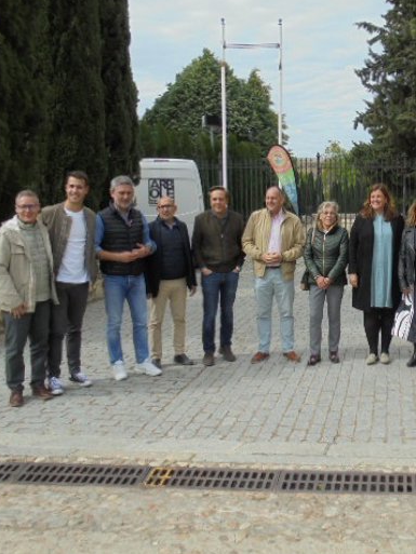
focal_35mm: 39
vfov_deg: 47.9
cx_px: 339
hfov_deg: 35.5
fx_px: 625
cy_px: 275
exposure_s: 1/500
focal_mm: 5.3
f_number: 3.7
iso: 100
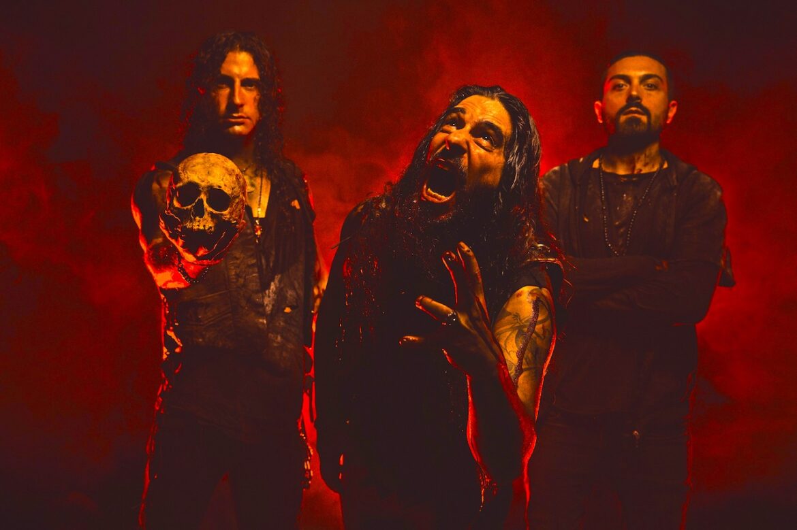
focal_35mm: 47
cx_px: 398
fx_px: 1044
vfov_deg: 28.5
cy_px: 265
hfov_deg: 41.8
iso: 800
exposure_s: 1/50
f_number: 5
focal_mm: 47.2
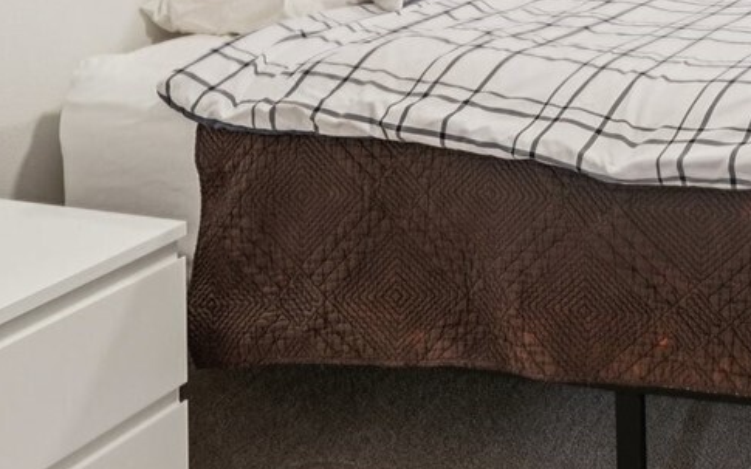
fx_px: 1166
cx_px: 866
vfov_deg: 19.8
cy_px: -228
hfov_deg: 31.0
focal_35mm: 57
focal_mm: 16
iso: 400
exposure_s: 1/15
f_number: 8
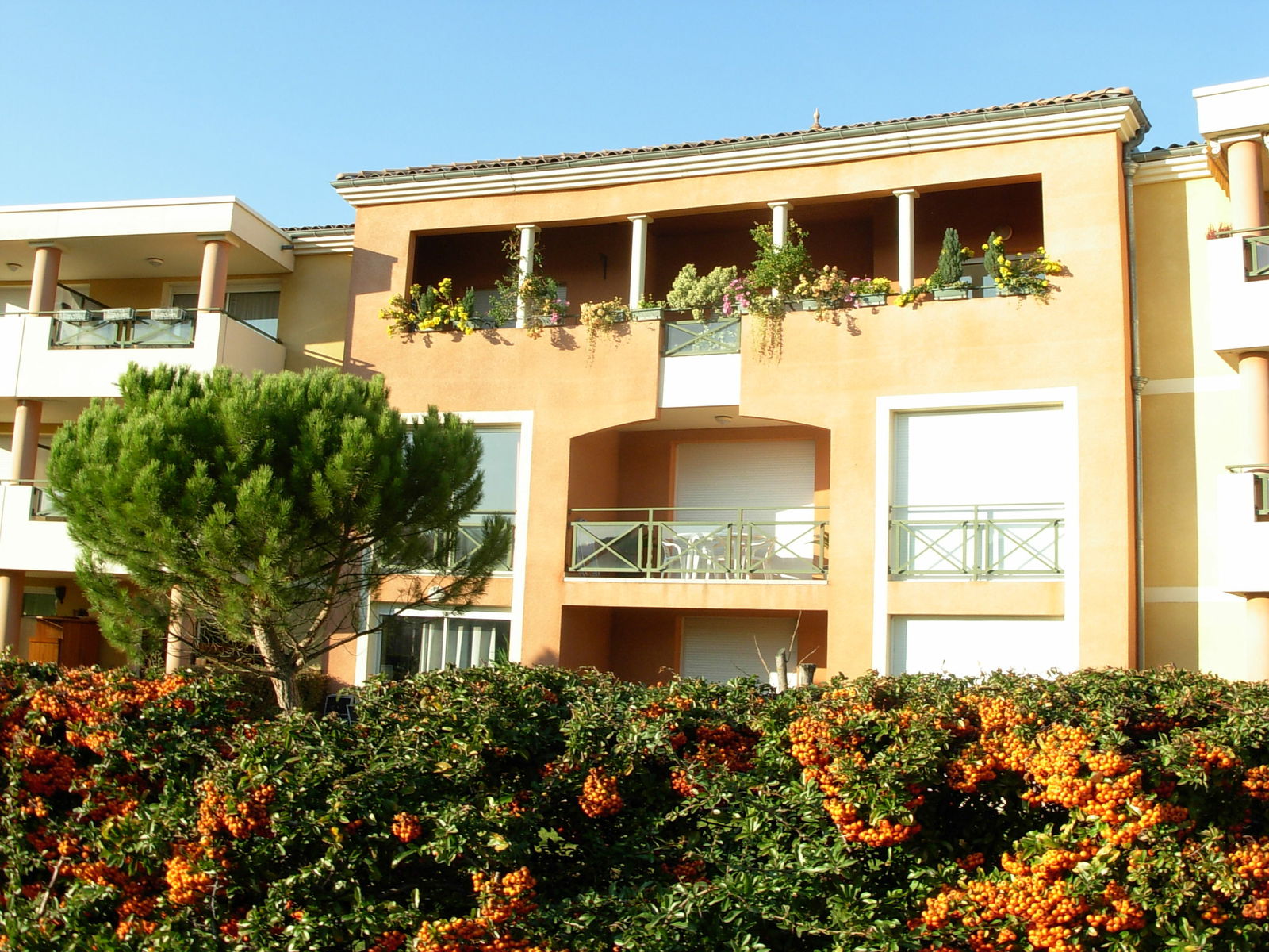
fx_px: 1393
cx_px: 634
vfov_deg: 37.7
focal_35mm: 38
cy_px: 476
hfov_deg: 49.0
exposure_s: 1/558
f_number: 4.9
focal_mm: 6.3
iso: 79
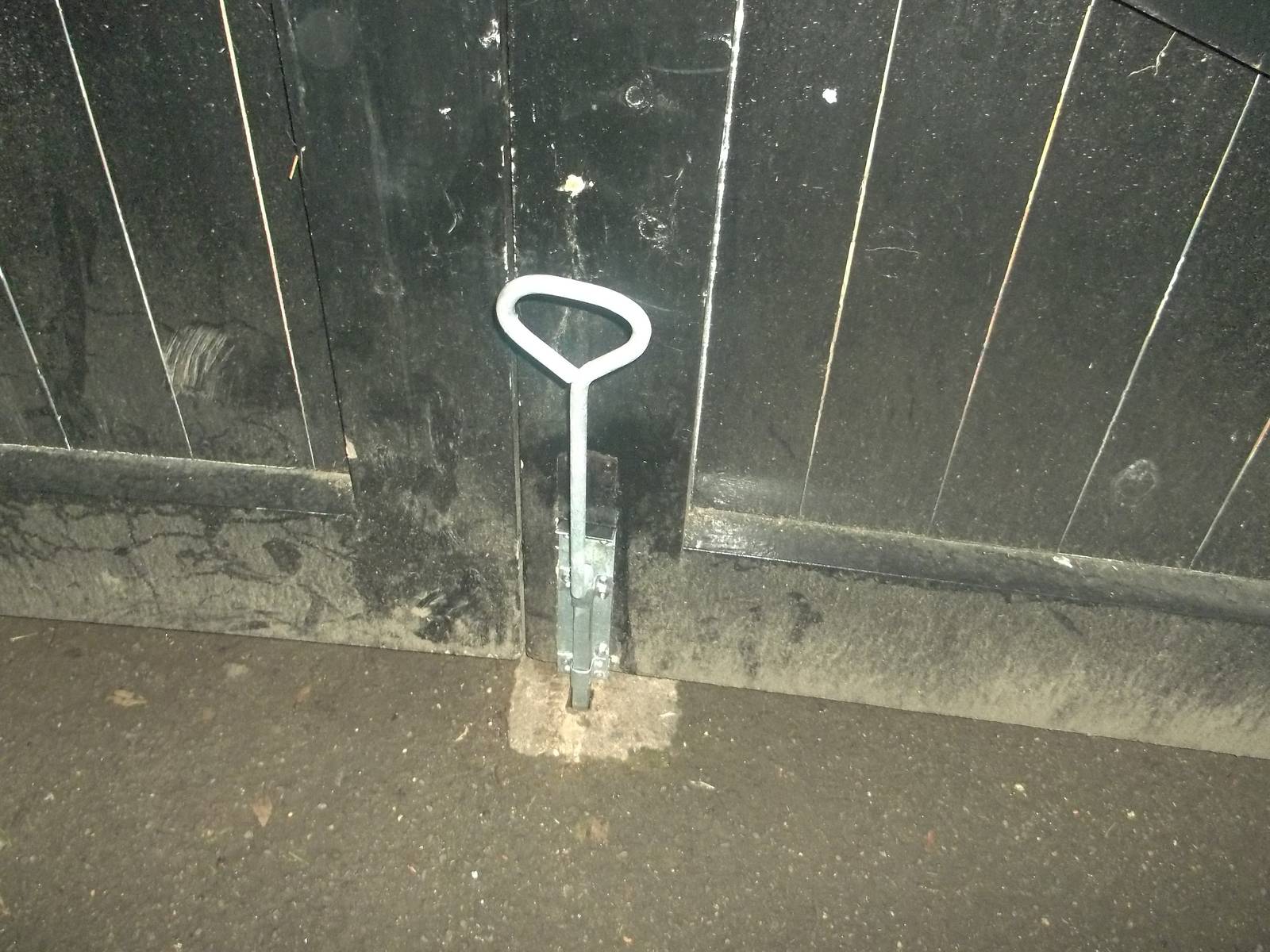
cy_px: 476
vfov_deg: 42.9
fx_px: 1211
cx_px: 635
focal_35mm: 33
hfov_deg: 55.4
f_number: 3.3
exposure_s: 1/30
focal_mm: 5.9
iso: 400
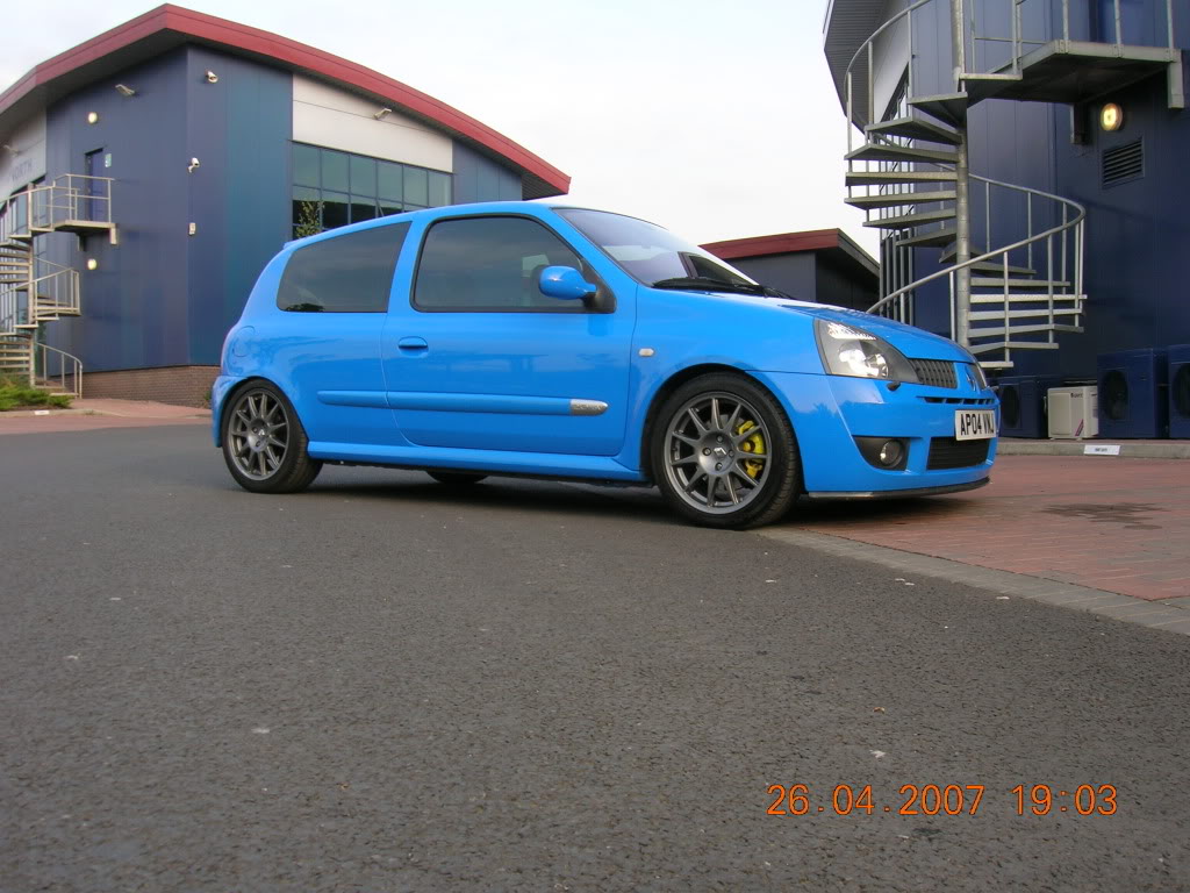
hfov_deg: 54.0
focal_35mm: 34
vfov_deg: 41.8
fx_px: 1169
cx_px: 595
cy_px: 446
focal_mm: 5.7
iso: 50
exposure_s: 1/57.1
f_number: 4.9
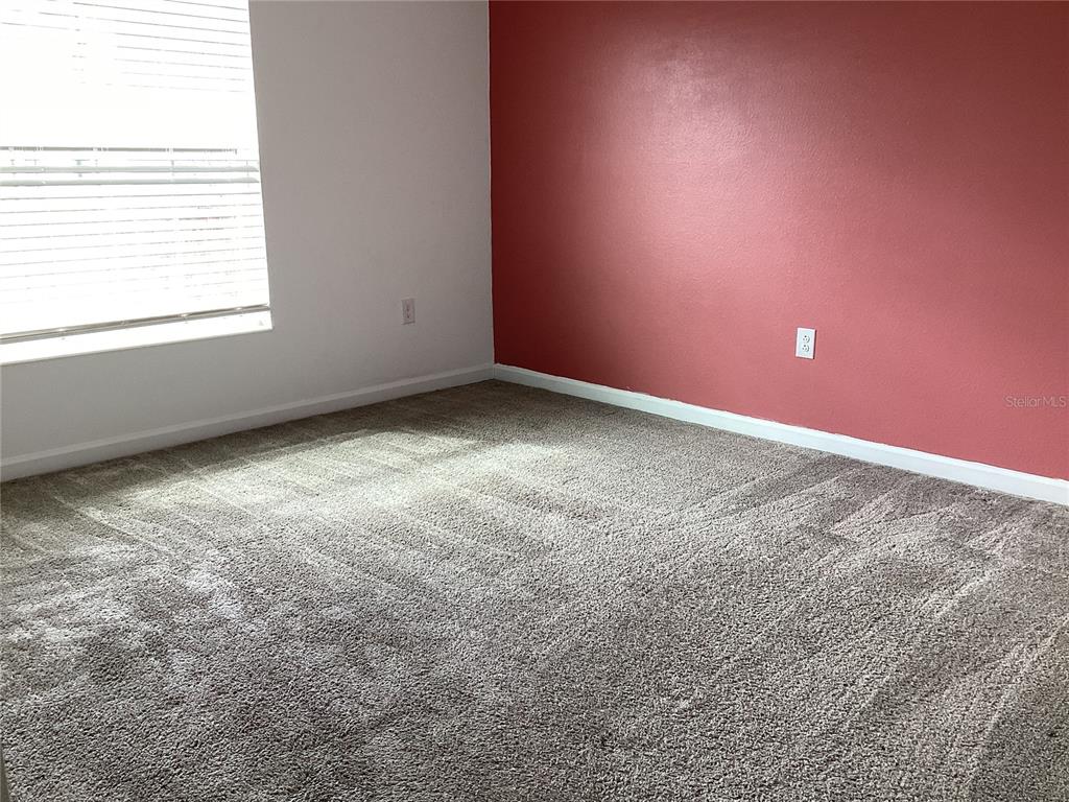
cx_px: 534
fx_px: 957
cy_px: 401
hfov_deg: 58.4
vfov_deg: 45.4
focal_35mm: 31
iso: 50
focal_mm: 3.3
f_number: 2.4
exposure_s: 1/60
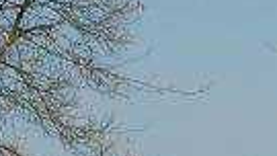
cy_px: 470
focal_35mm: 251
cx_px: 538
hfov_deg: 8.2
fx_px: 1845
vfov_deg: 4.6
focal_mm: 27
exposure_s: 1/500
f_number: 11
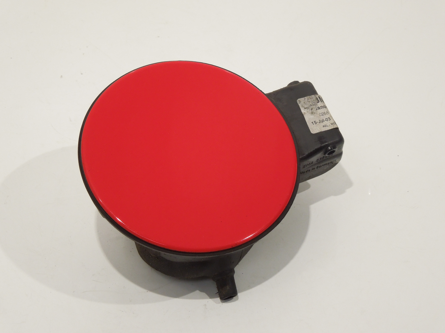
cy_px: 166
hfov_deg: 22.0
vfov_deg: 16.6
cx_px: 222
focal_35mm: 89
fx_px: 1144
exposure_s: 1/30
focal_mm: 16
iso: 400
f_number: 4.6
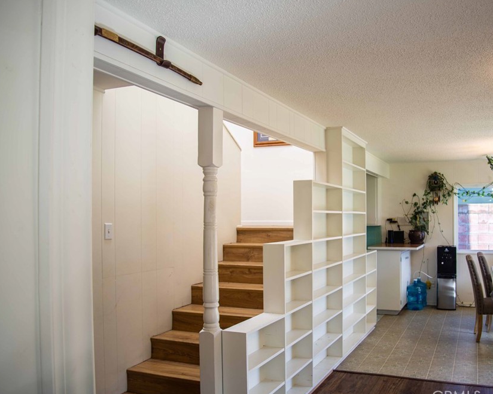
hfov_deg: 62.0
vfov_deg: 51.5
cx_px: 281
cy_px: 201
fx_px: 408
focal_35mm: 28
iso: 100
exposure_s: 1/80
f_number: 4.5
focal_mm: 24
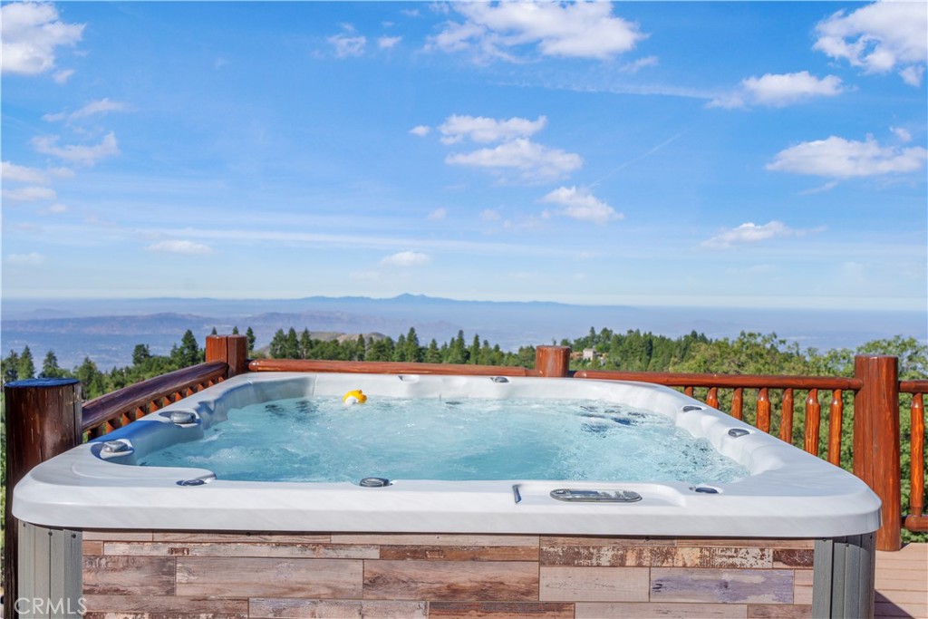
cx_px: 464
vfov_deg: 47.9
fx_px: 696
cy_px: 310
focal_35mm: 27
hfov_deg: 67.4
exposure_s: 1/2000
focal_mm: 27
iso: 200
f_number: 6.3
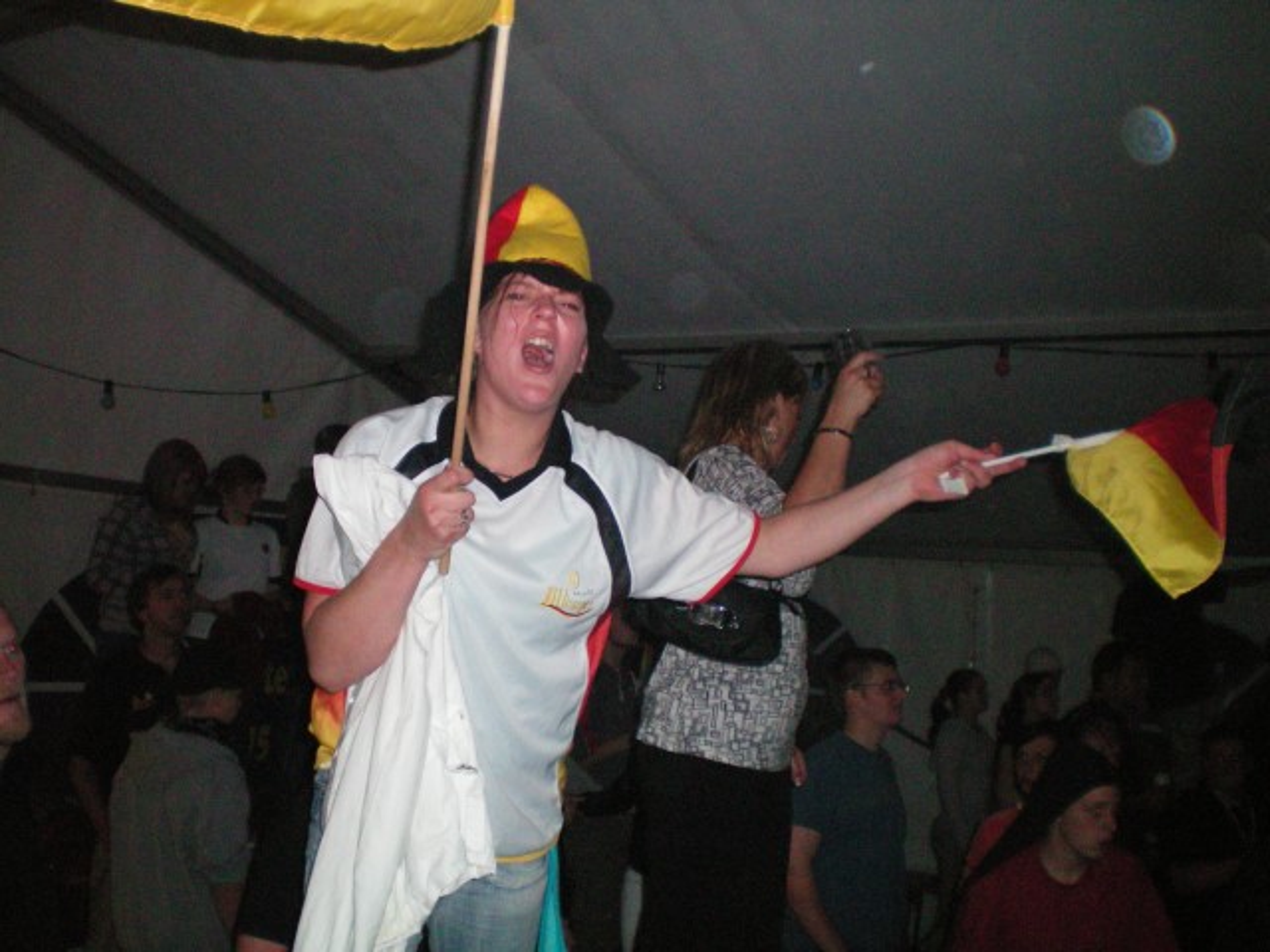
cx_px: 635
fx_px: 1394
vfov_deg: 37.7
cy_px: 476
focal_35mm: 38
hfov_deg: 49.0
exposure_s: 1/60
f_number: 3.1
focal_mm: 6.3
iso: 400
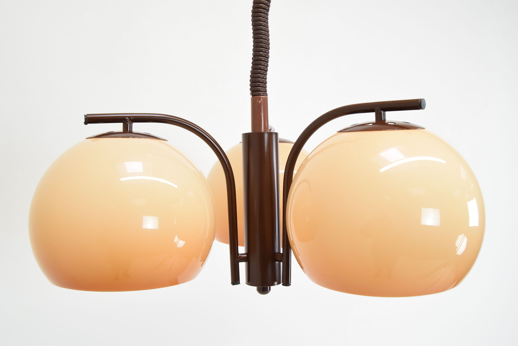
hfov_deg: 55.1
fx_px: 497
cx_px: 259
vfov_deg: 38.4
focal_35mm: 34
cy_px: 173
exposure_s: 1/160
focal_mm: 23
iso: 1600
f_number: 6.3
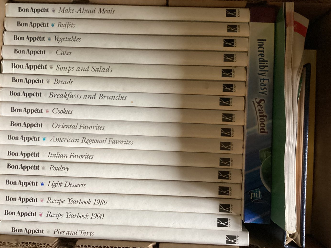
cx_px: 162
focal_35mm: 34
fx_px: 325
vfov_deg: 41.8
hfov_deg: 54.0
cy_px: 114
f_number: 2.4
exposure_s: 1/33
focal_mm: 3.3
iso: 400
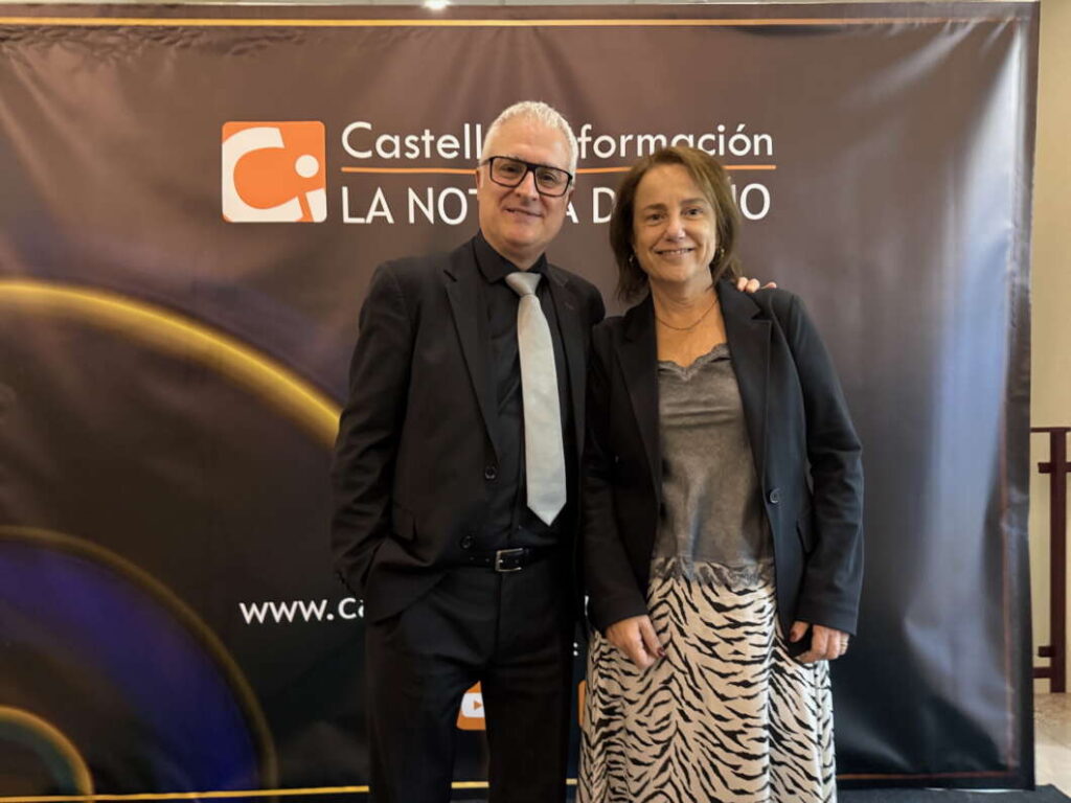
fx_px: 743
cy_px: 402
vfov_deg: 56.8
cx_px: 536
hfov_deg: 71.6
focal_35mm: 24
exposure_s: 1/33
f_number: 1.78
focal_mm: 6.76
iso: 1000
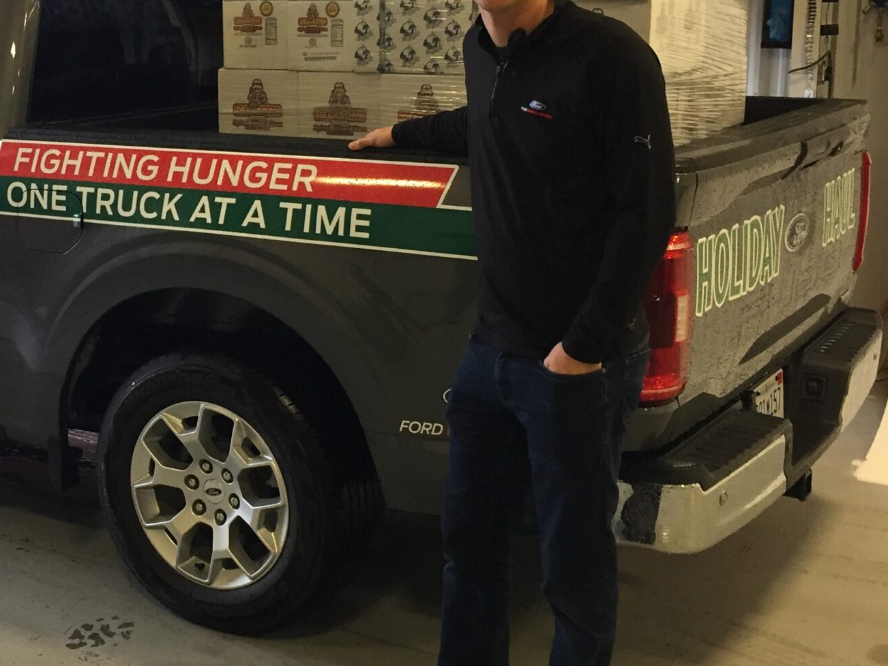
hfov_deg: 32.6
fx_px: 1462
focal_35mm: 57
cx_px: 150
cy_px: 230
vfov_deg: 25.6
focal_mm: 4.15
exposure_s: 1/30
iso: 50
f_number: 2.2
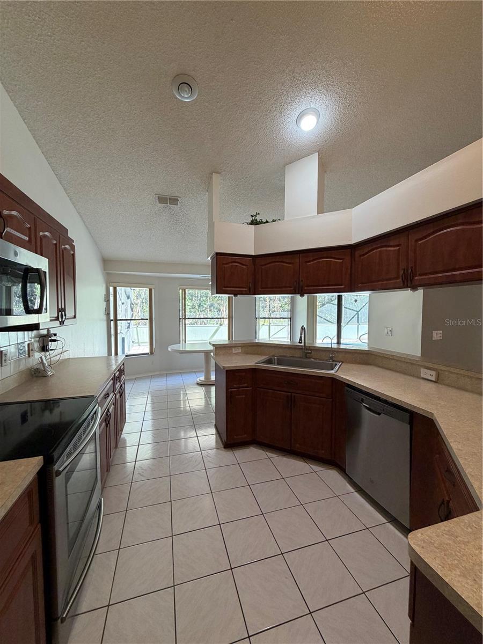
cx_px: 242
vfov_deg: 102.1
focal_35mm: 14
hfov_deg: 85.7
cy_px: 322
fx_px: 260
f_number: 2.2
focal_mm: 2.22
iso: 200
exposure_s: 1/60
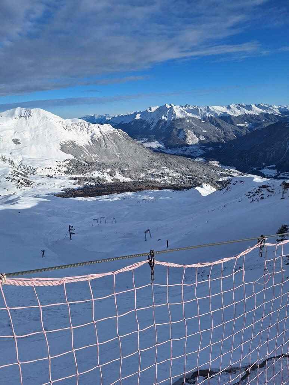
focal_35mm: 23
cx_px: 144
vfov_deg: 73.9
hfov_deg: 58.9
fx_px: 256
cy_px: 192
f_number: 1.8
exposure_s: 1/4082
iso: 40
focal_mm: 5.54
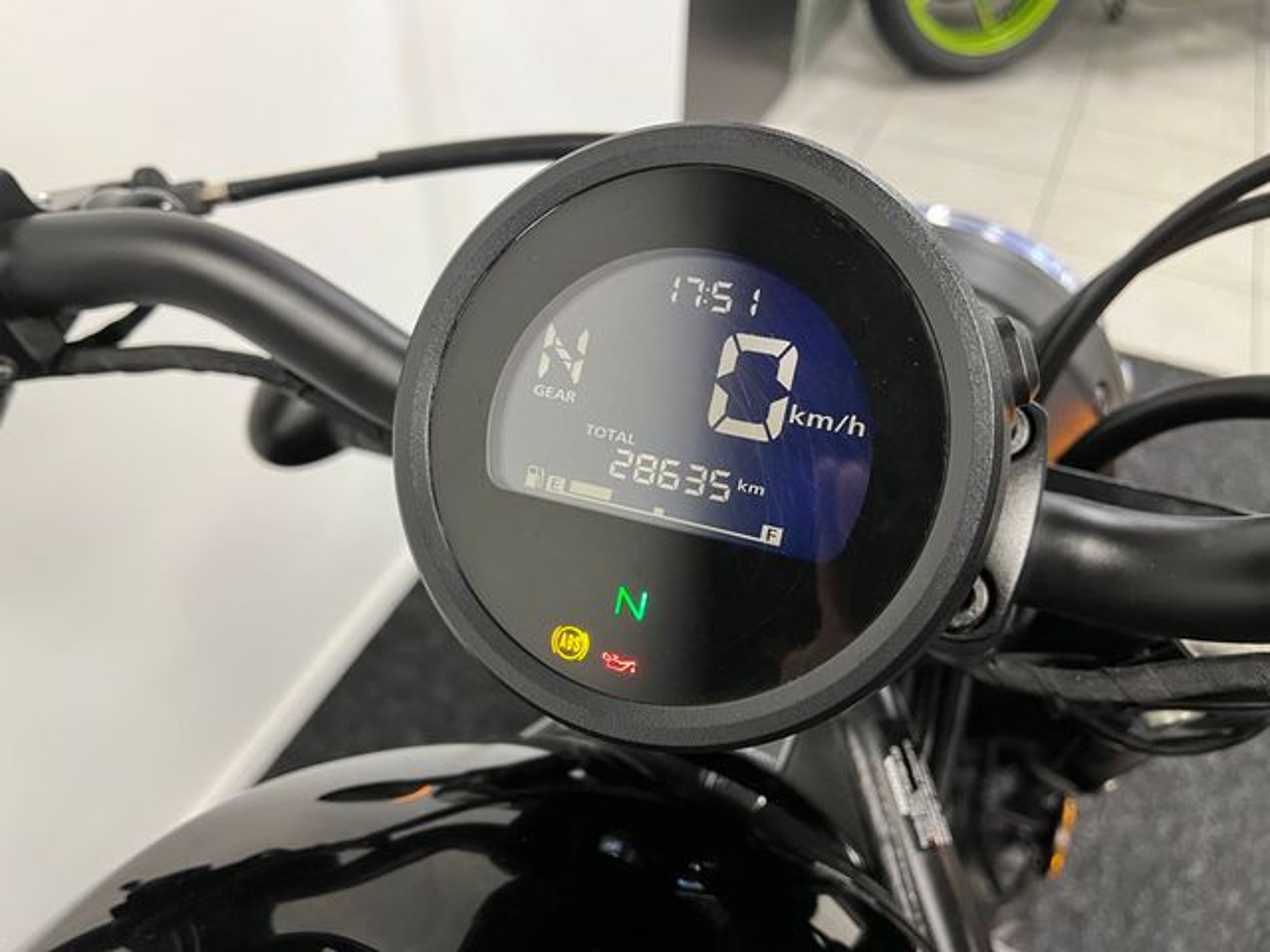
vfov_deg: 53.1
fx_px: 954
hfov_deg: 67.3
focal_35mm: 26
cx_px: 635
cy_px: 476
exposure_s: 1/50
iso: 200
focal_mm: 5.1
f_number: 1.6
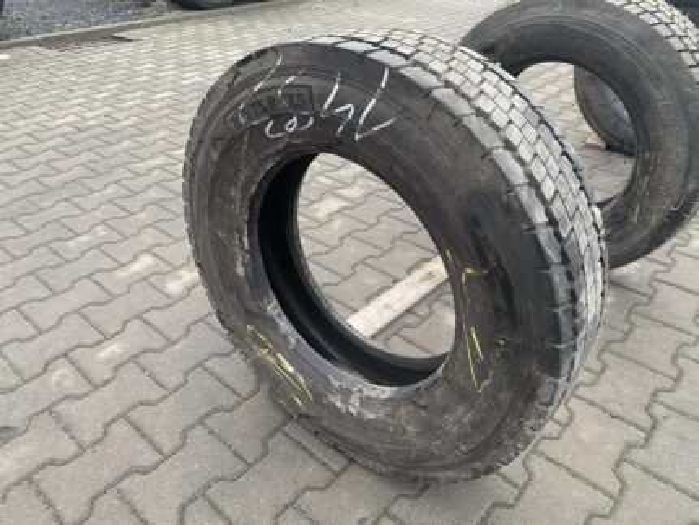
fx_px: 525
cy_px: 262
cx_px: 350
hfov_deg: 67.3
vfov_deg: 53.1
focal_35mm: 26
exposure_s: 1/50
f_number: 1.8
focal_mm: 4.25
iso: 64
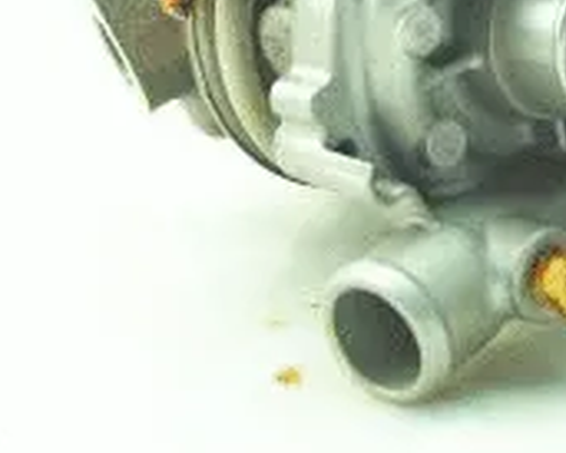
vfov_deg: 12.6
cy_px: -167
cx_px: 561
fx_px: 1978
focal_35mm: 118
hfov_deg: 16.0
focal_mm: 24
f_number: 4
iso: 125
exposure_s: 1/160
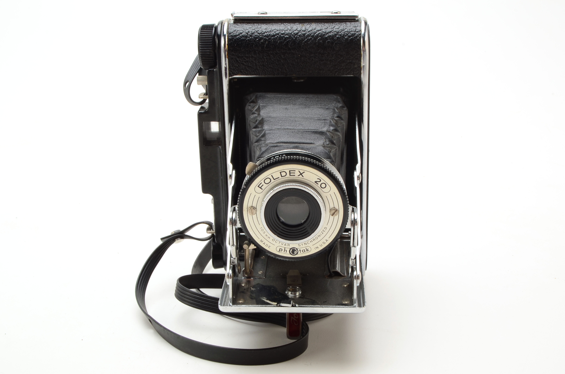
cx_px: 282
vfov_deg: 28.0
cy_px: 187
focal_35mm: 48
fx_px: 752
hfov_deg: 41.2
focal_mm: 32
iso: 100
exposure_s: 1/160
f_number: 20
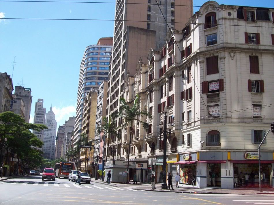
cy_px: 102
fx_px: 285
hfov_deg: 51.3
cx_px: 137
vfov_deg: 39.7
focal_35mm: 36
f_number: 4.8
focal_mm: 6
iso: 80
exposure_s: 1/416
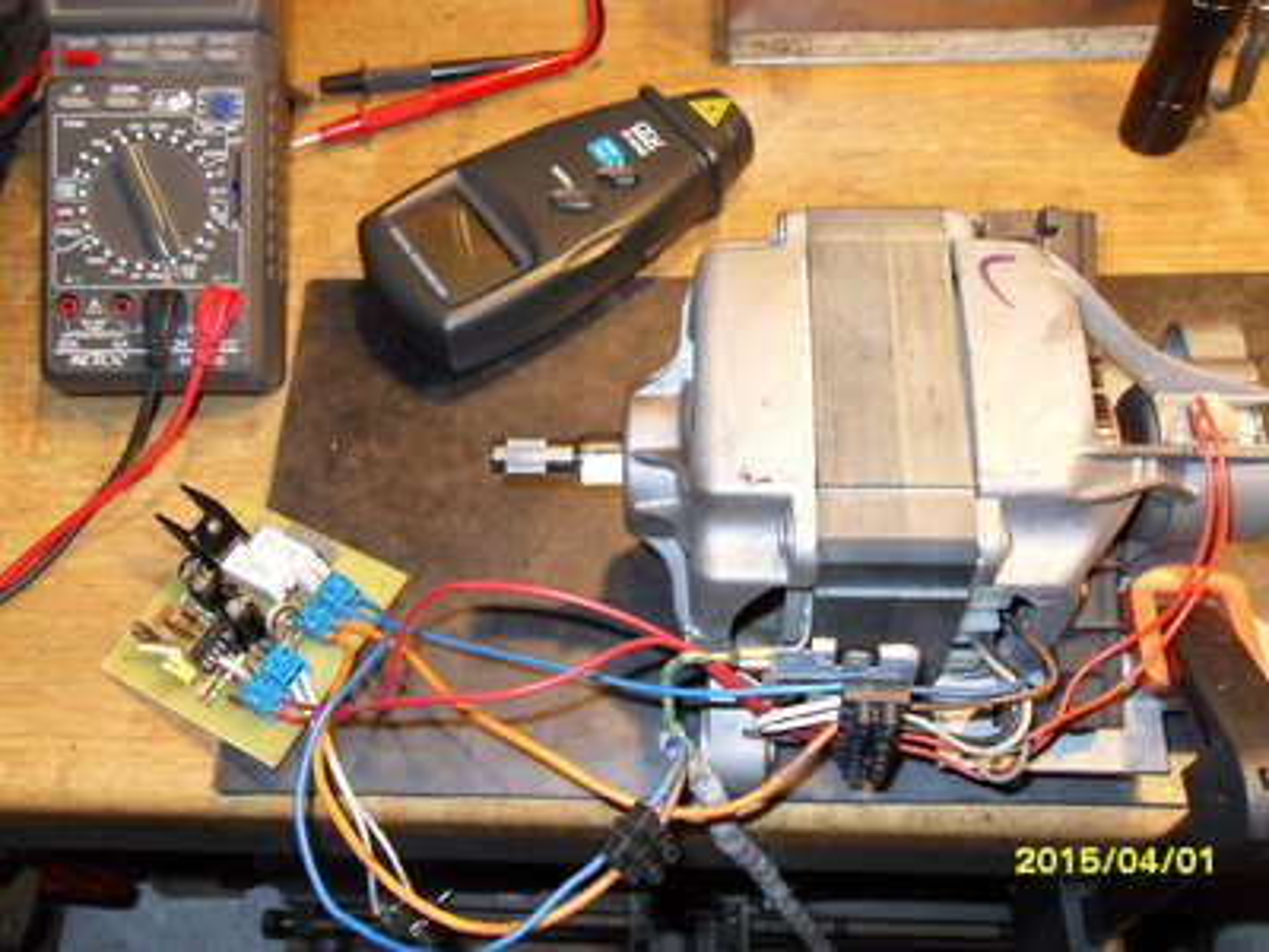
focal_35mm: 35
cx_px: 634
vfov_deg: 40.7
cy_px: 476
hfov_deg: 52.6
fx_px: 1283
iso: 400
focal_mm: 6.3
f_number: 3.5
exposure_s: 1/45
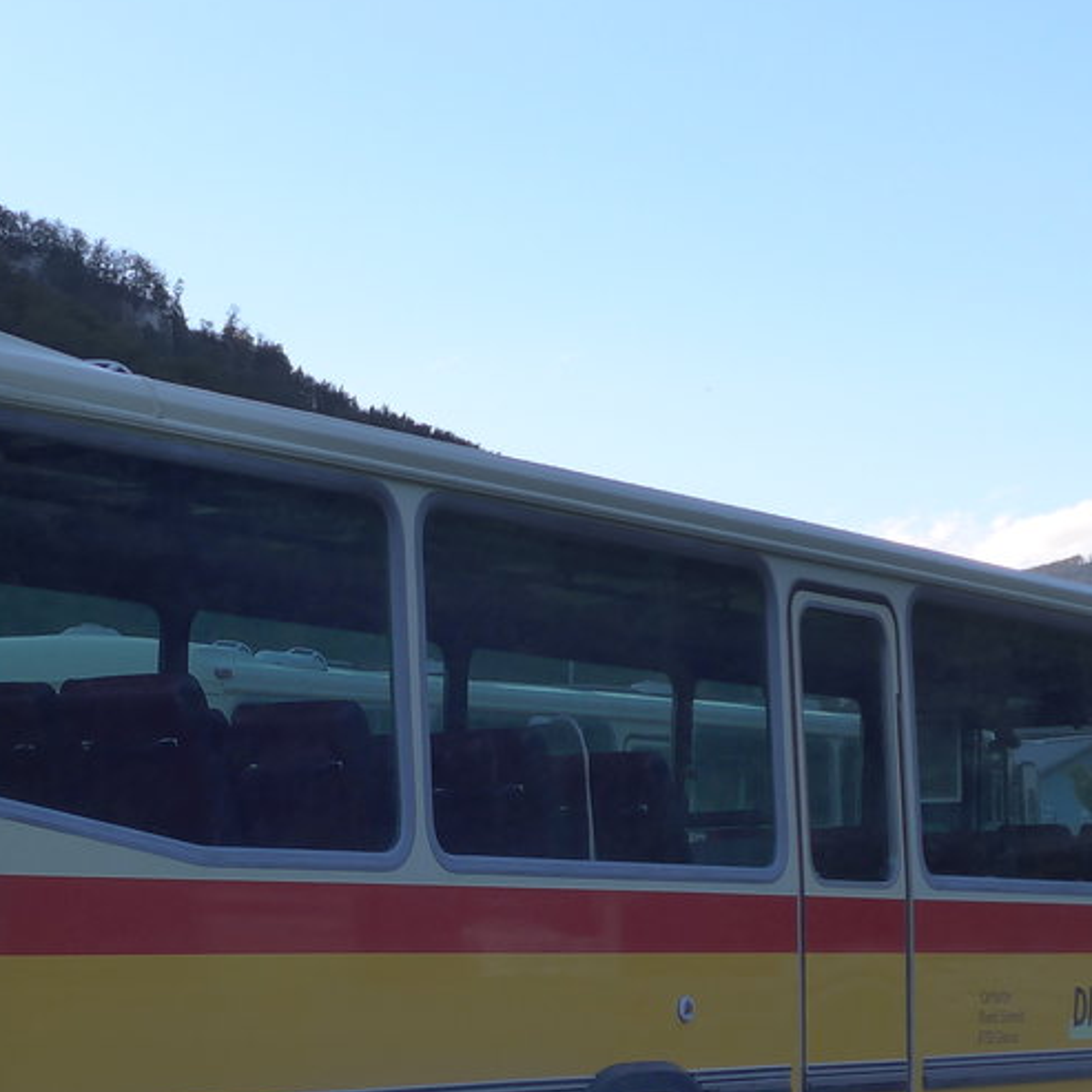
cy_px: 786
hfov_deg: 17.5
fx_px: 3533
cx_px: 312
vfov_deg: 17.5
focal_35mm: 99
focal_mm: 9.5
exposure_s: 1/500
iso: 160
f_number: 3
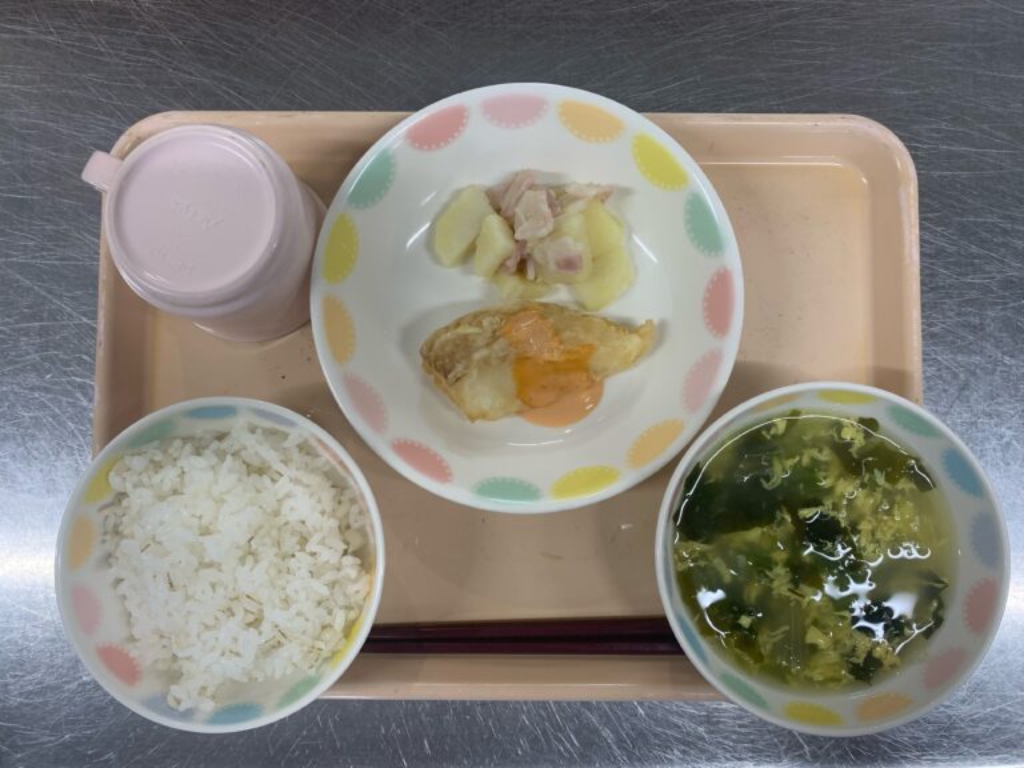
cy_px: 384
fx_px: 769
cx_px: 512
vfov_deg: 53.1
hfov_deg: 67.3
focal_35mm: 26
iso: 50
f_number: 1.8
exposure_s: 1/60
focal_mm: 4.25
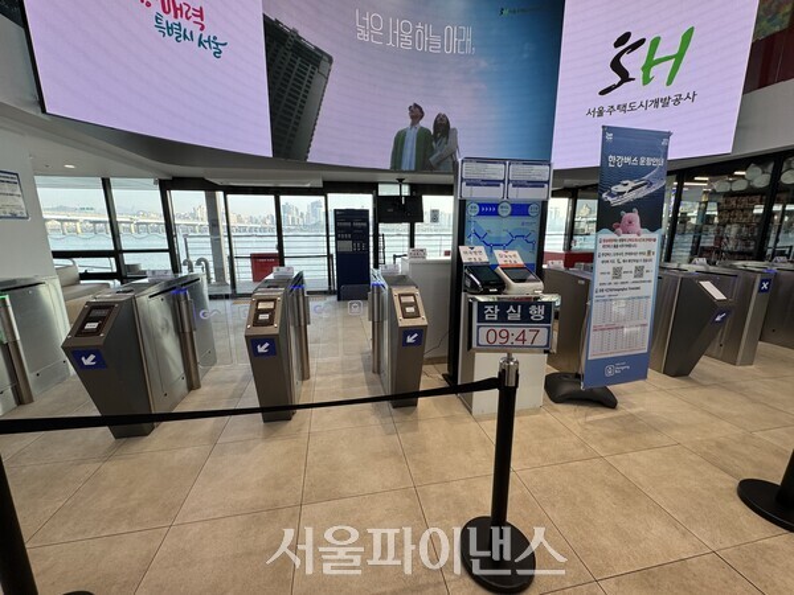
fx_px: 321
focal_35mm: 14
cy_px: 298
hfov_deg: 102.1
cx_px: 397
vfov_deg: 85.7
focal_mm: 2.22
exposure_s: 1/156
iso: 40
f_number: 2.2
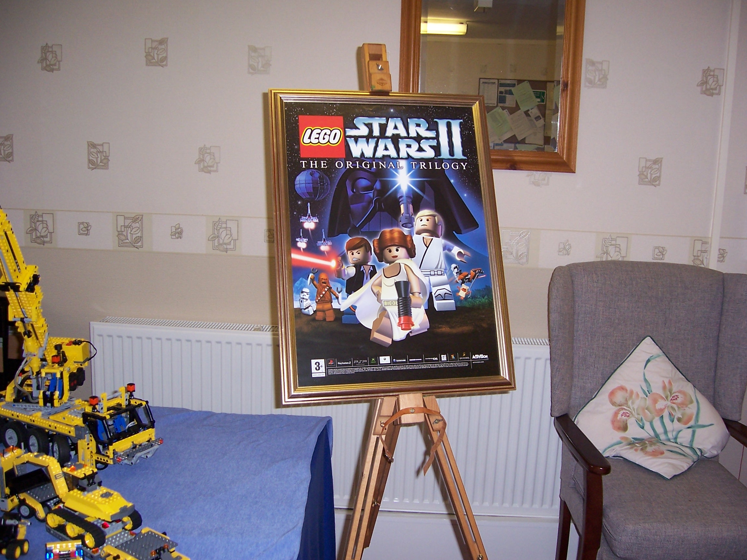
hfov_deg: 51.4
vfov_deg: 39.7
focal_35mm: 36
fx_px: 777
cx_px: 374
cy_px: 280
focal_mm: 6
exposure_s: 1/60
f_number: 3
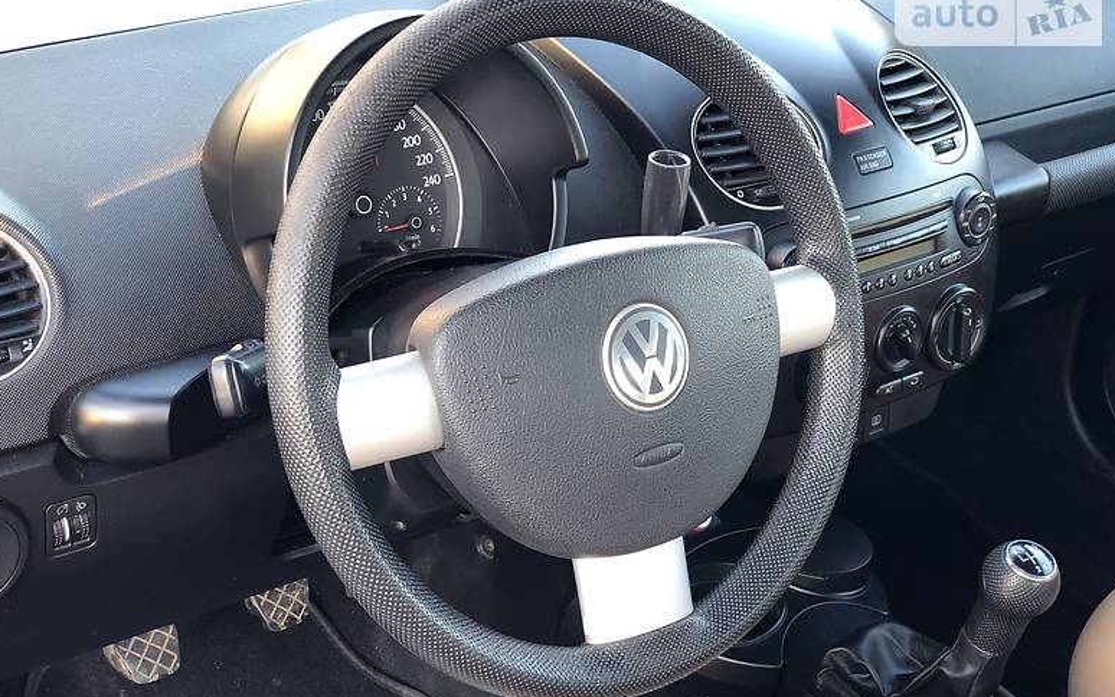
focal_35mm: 57
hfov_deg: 35.7
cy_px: 399
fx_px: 1732
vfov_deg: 22.7
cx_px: 547
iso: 100
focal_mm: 6
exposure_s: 1/30
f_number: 2.4
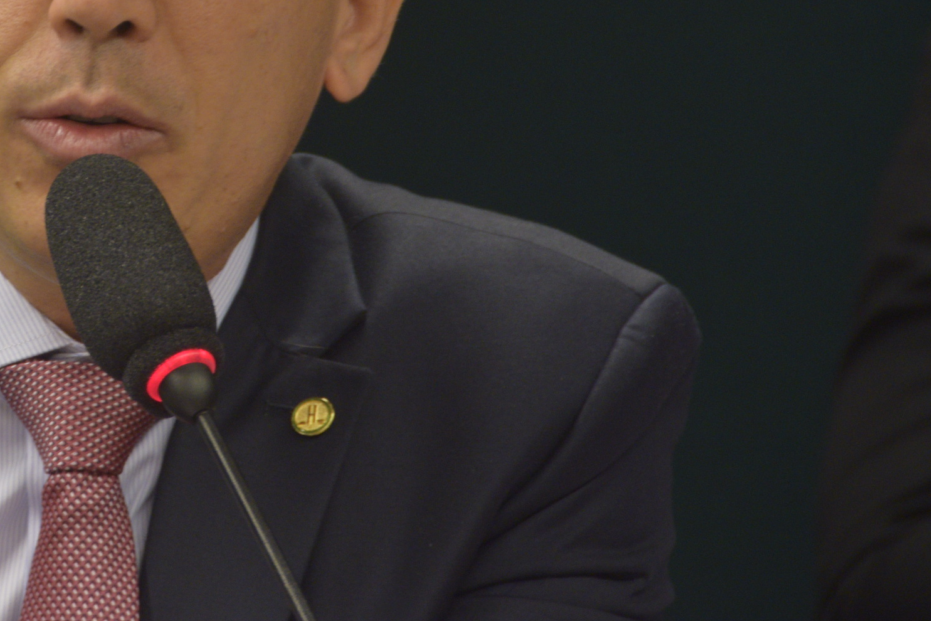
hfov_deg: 3.4
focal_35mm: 605
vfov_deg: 2.3
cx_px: 33
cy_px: 74
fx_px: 15645
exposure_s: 1/60
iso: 800
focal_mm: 200
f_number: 5.6
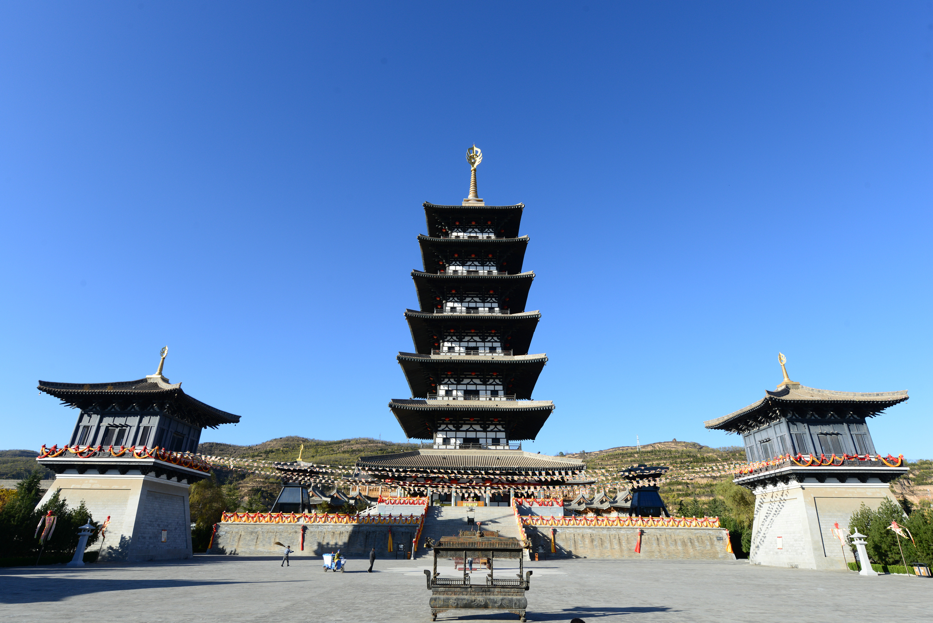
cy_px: 312
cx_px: 466
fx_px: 493
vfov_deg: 64.6
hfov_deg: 86.9
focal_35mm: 19
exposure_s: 1/250
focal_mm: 19
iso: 200
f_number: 9
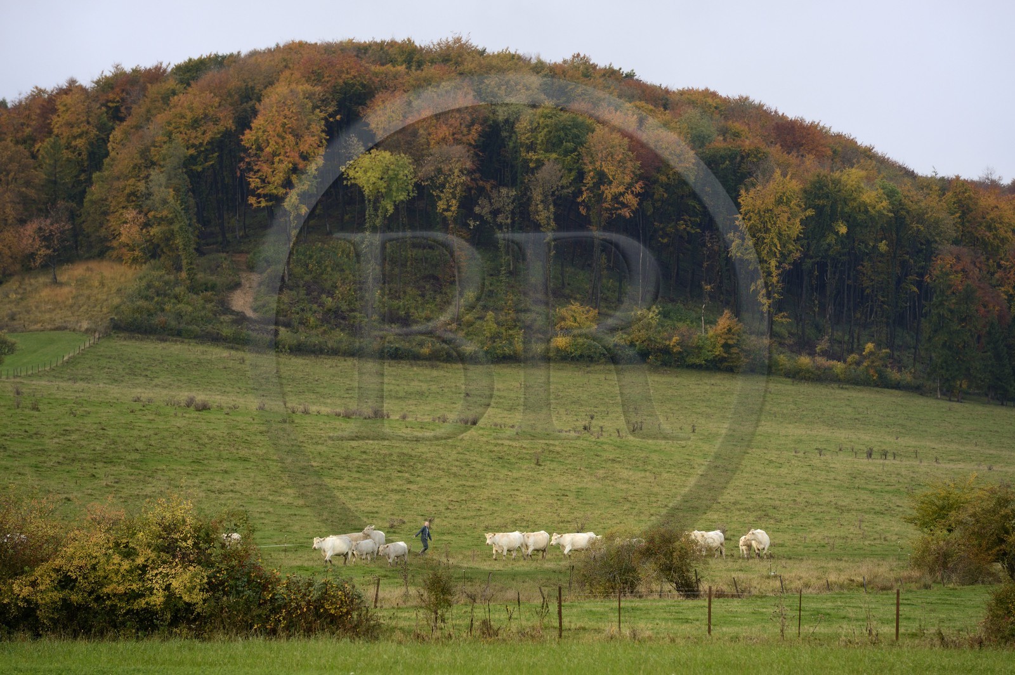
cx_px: 508
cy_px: 338
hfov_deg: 10.3
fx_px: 5634
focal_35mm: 200
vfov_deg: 6.9
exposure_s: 1/200
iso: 400
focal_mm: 200
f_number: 5.6
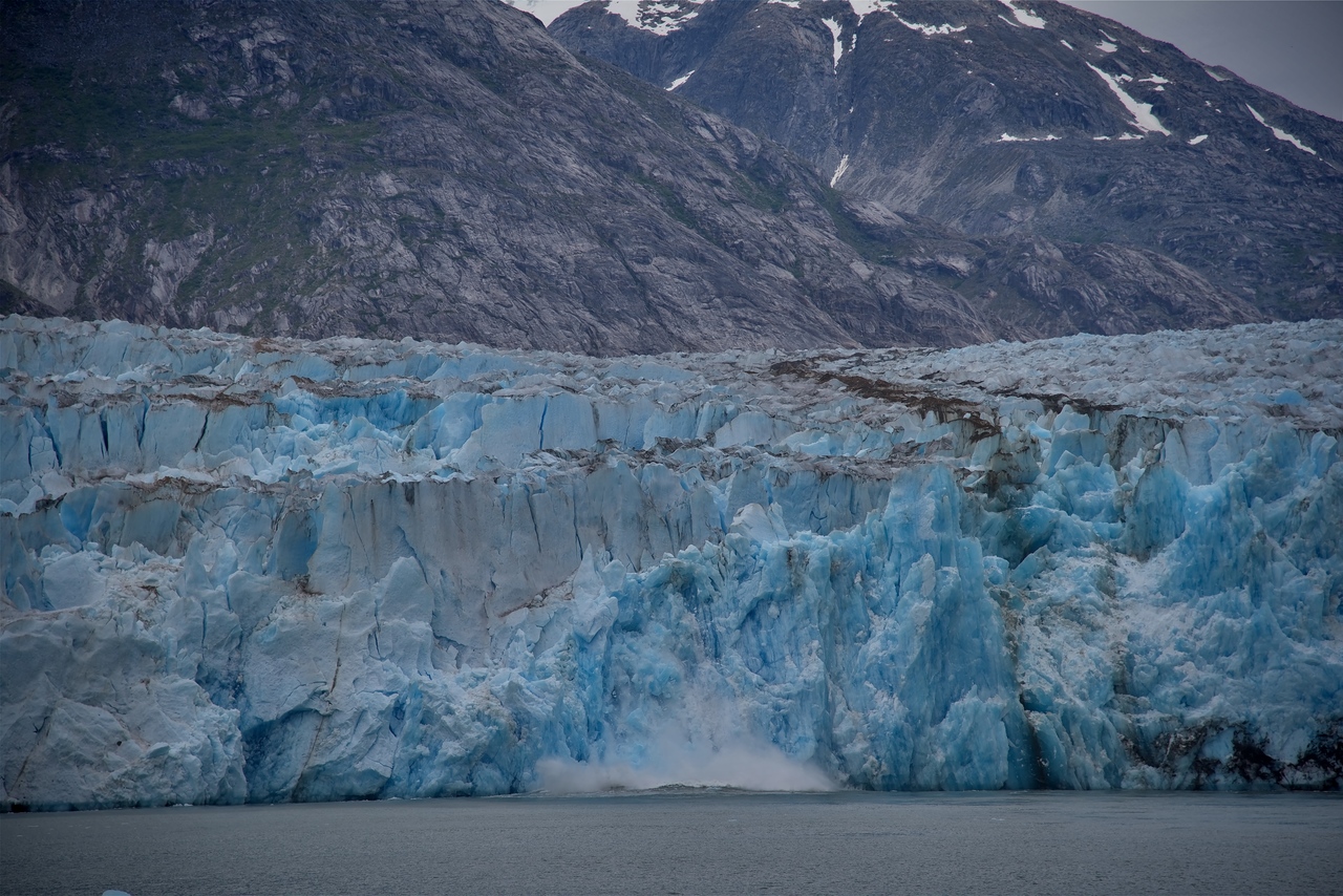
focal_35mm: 120
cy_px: 448
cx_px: 672
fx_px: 4477
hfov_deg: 17.1
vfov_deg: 11.4
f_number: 5
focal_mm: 120
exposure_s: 1/250
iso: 100
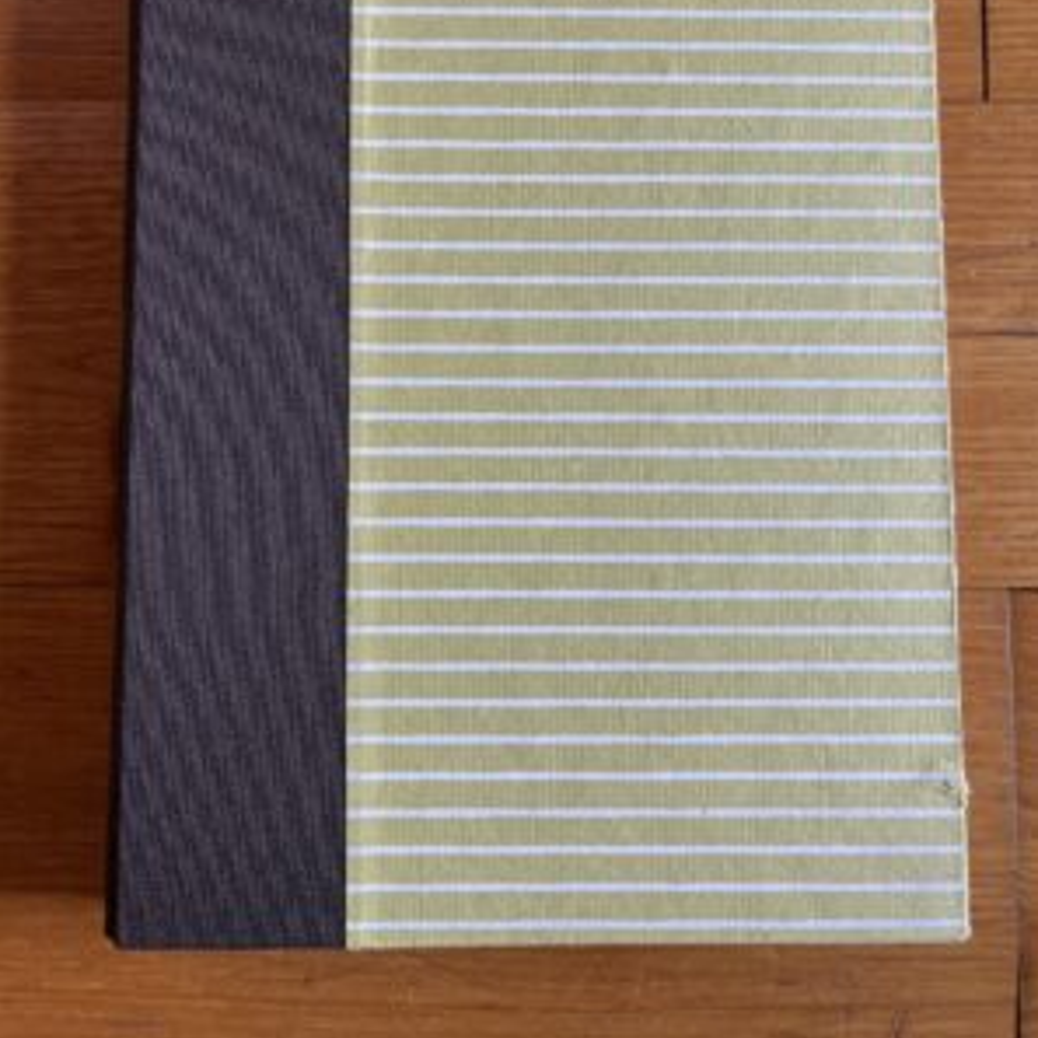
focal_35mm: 31
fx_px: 1052
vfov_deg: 51.8
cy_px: 367
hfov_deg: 52.5
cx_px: 521
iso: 100
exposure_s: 1/121
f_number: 1.6
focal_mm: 5.1
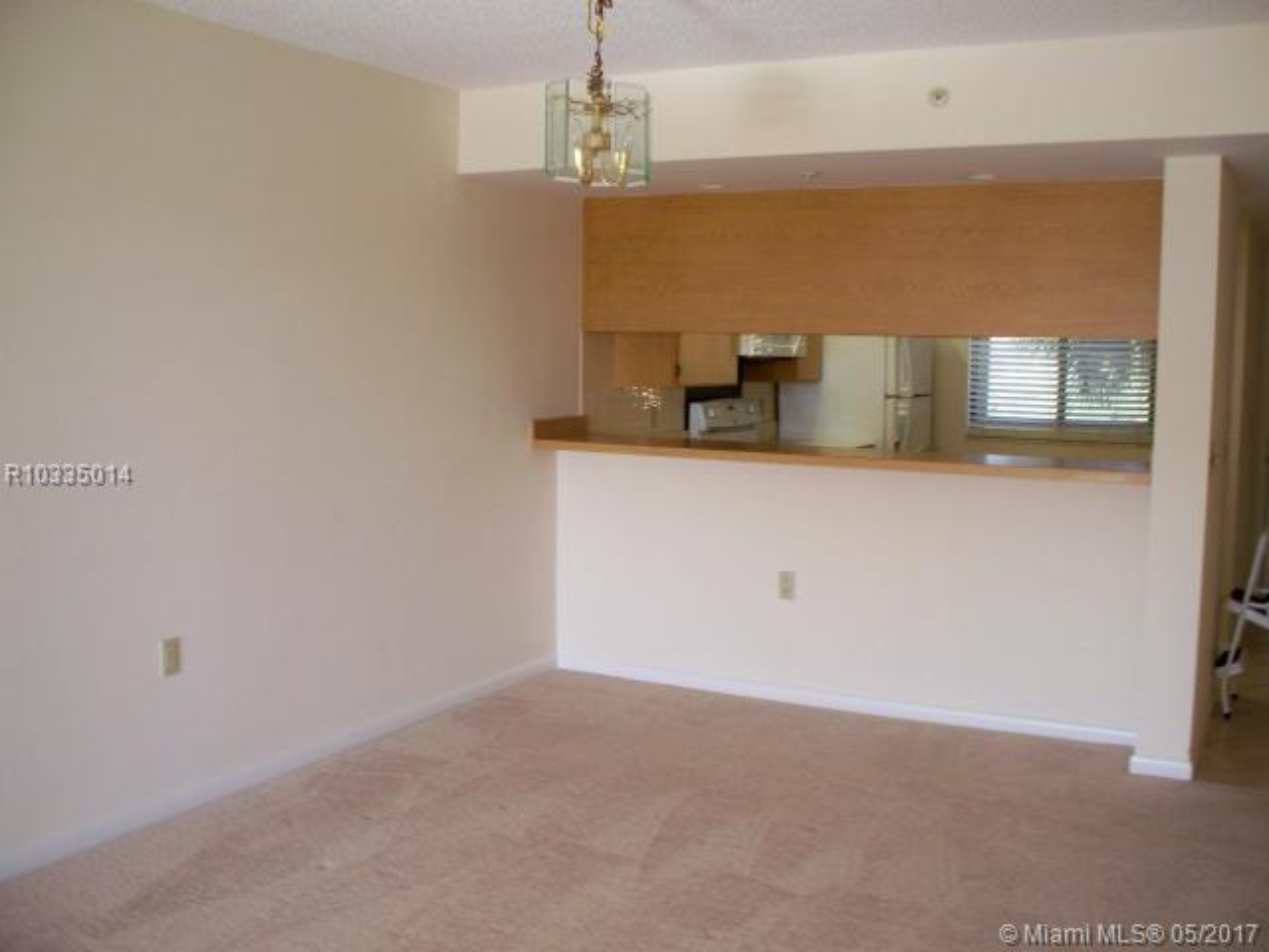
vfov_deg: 40.7
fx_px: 1283
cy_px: 476
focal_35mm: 35
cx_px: 634
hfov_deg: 52.6
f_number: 2.8
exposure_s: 1/50
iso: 100
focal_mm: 7.54
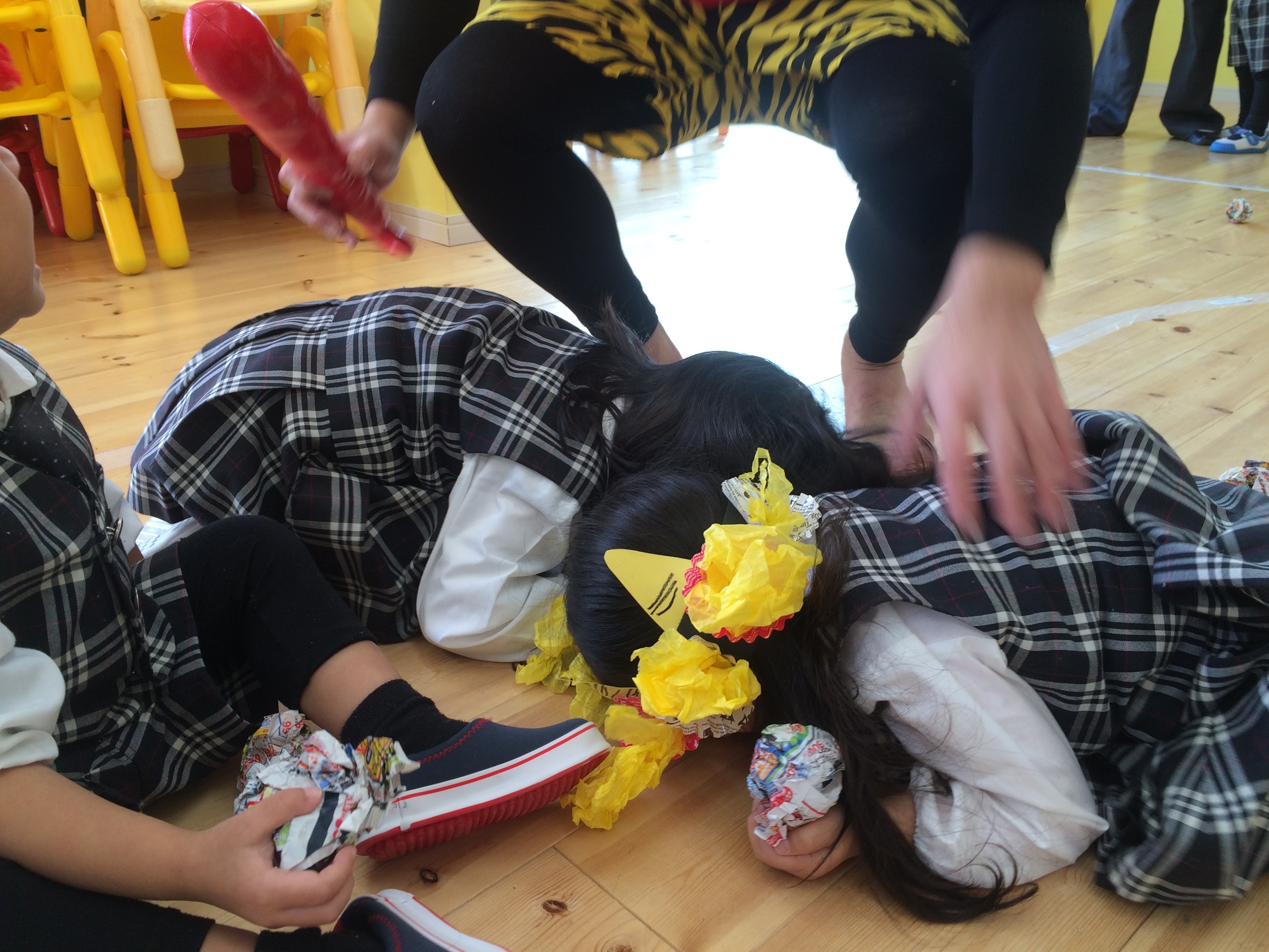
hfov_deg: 61.7
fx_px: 1063
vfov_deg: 48.2
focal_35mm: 29
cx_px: 634
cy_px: 476
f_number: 2.2
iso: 40
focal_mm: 4.15
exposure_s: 1/60
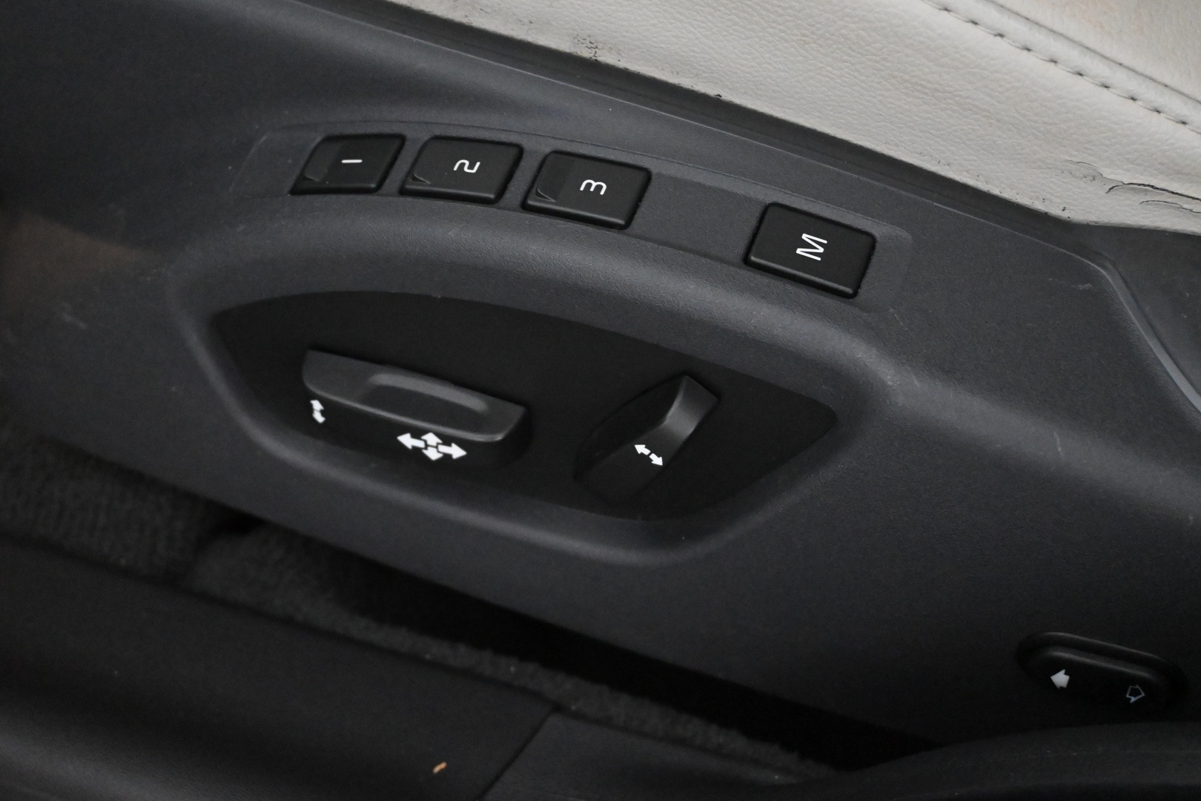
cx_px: 600
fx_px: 1851
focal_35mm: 56
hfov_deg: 35.9
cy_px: 400
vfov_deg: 24.4
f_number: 5.3
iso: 9000
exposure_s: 1/60
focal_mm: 37
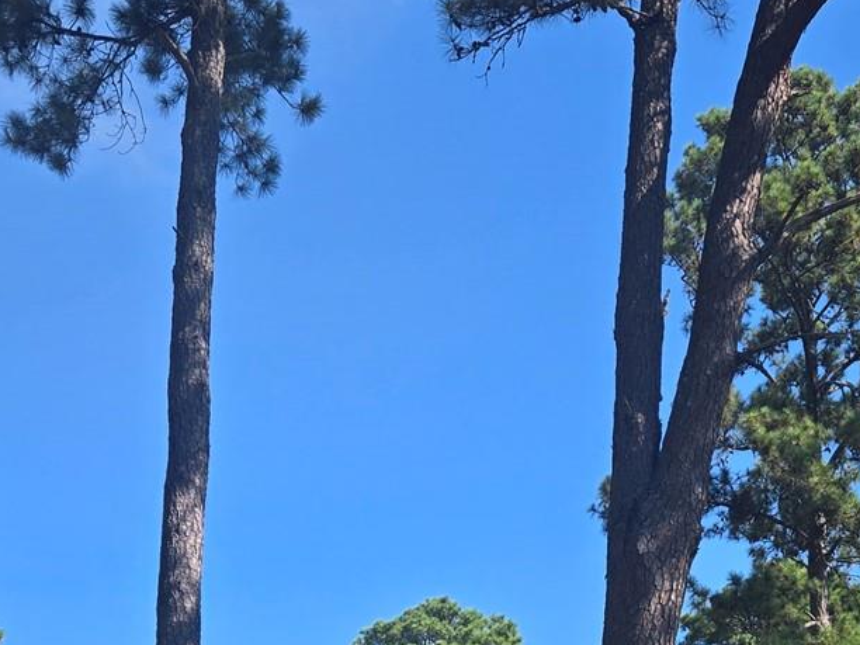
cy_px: 985
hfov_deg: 25.3
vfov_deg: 17.2
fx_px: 1913
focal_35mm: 77
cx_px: 535
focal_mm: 5.4
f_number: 1.8
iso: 25
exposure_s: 1/1199
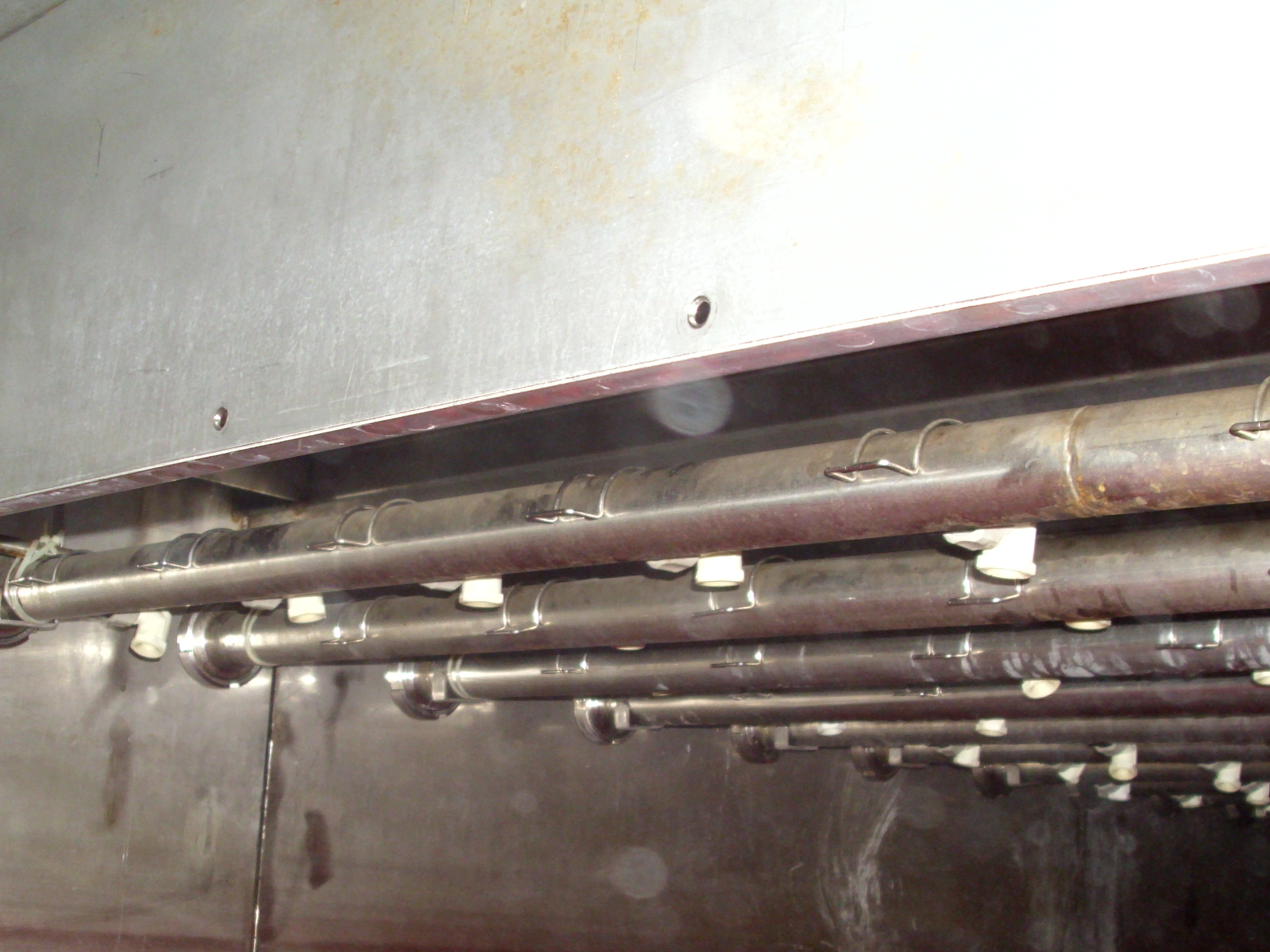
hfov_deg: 37.3
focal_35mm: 51
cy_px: 667
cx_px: 774
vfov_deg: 28.3
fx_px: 1871
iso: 200
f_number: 3
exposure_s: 1/60
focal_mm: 6.2
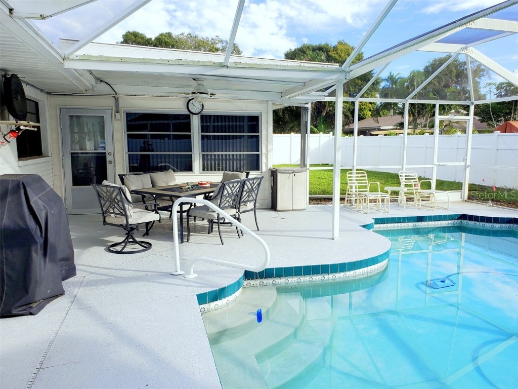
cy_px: 194
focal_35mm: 26
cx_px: 259
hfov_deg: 67.3
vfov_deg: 53.1
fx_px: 389
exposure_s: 1/526
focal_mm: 4.3
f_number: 2.4
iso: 50
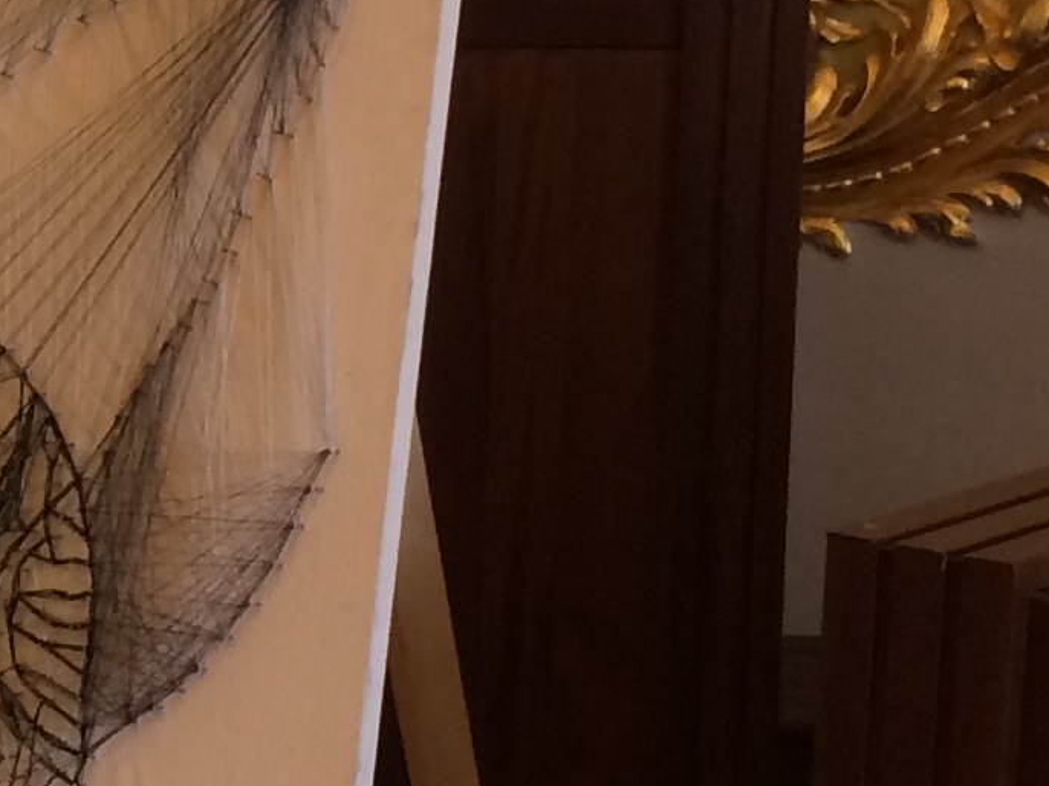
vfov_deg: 10.7
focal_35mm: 138
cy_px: 283
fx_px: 4180
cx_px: -763
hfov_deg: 13.1
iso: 50
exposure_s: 1/33
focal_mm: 4.15
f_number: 2.2
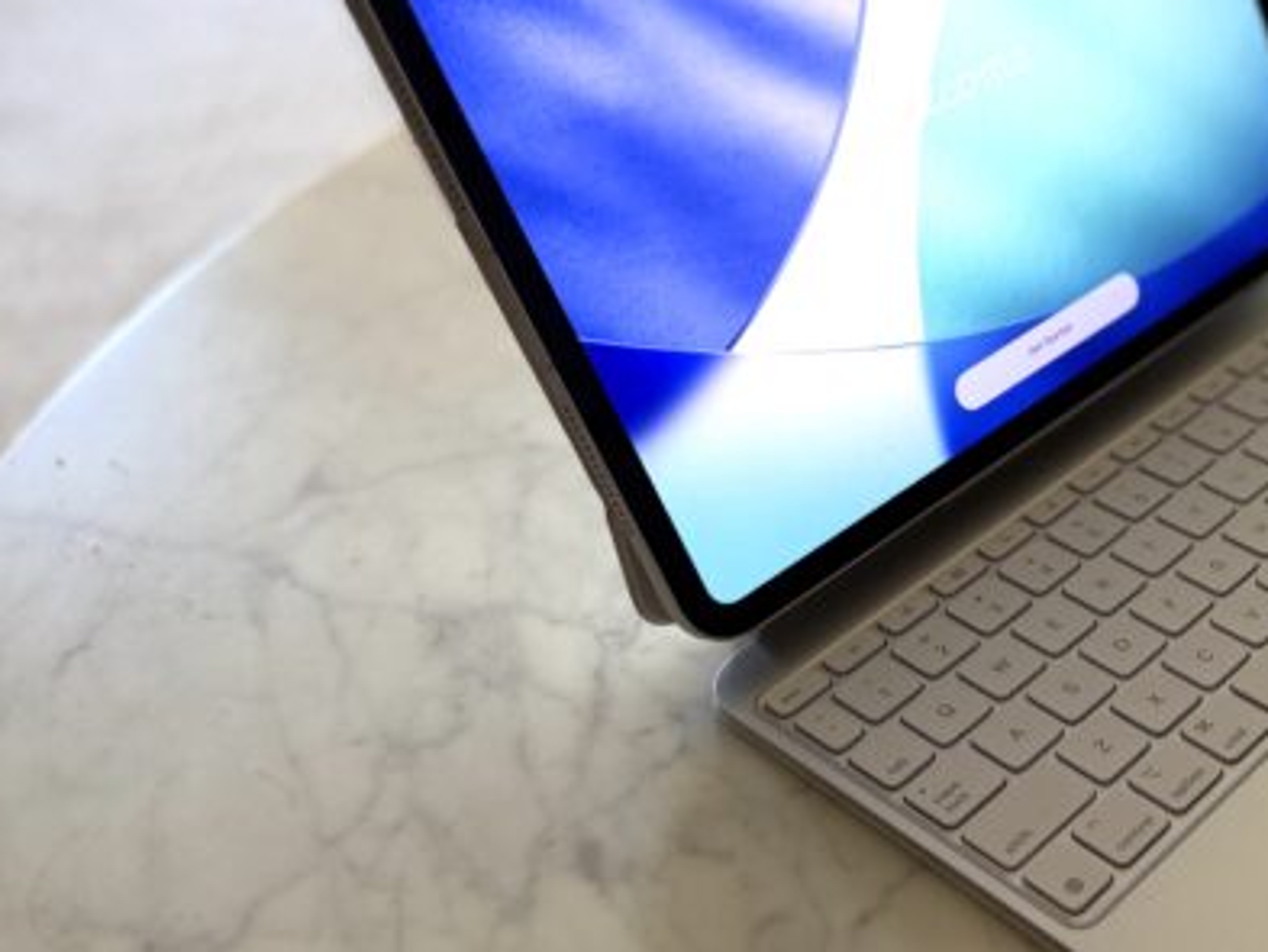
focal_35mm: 47
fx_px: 1722
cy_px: 416
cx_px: 1191
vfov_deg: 30.9
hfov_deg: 37.2
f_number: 1.78
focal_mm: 6.76
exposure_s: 1/121
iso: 125
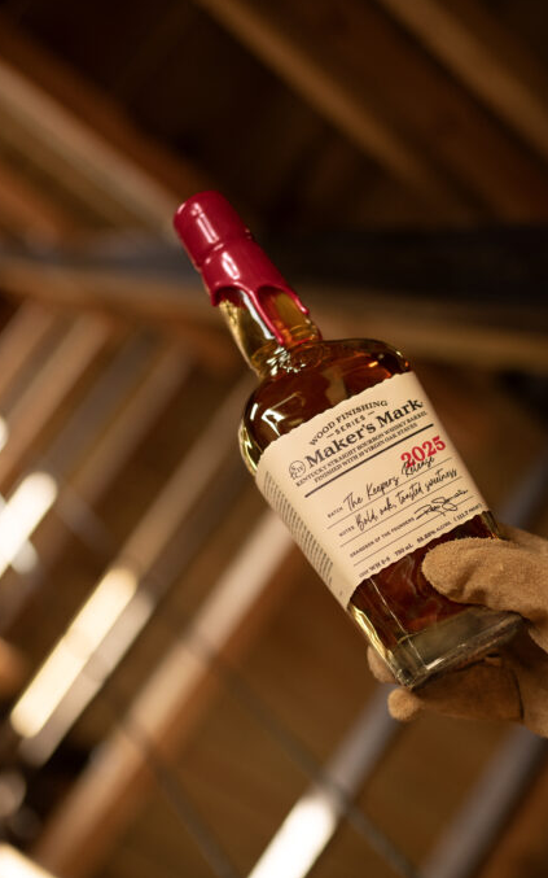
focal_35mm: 54
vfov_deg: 37.5
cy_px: 436
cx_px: 385
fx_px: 1291
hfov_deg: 23.8
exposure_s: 1/400
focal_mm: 35
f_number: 2
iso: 320
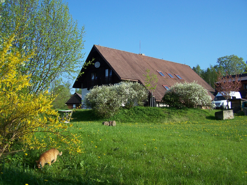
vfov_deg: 37.7
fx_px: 271
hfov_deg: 49.0
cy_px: 92
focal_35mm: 38
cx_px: 124
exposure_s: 1/1000
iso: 80
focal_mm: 6.3
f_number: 2.8
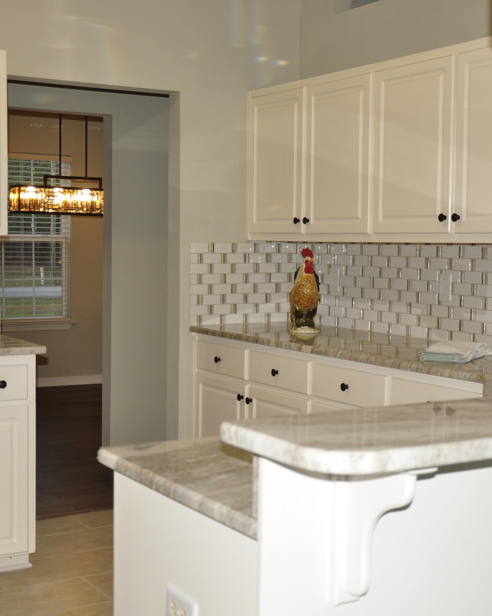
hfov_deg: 28.2
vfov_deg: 34.9
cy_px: 305
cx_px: 233
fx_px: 978
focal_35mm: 54
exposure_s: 1/60
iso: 200
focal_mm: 25
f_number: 4
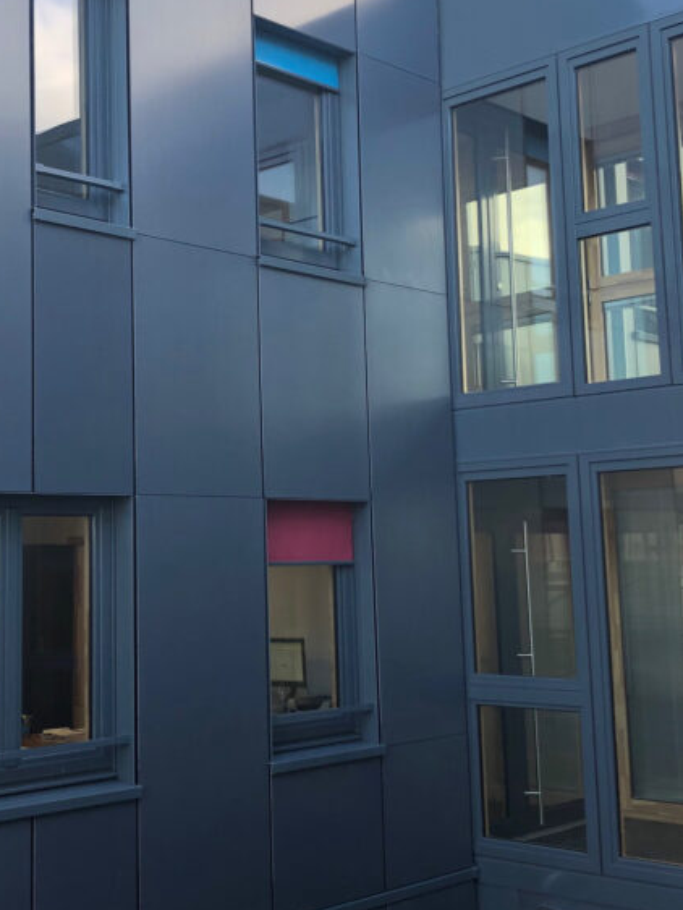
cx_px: 238
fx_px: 1341
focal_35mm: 51
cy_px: 410
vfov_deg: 37.4
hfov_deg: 28.4
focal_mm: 3.99
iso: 32
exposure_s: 1/120
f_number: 1.8
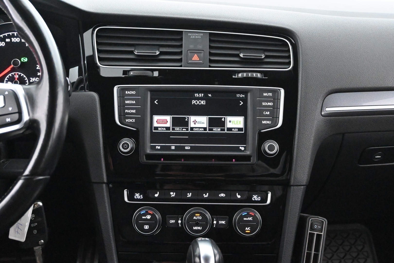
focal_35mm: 51
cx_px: 197
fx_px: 558
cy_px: 132
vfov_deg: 26.5
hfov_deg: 38.9
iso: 14400
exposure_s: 1/50
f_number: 5
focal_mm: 34
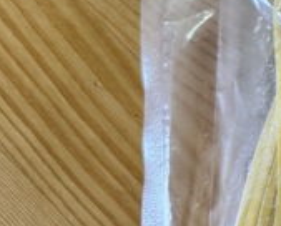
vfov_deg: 16.3
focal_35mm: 94
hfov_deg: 16.4
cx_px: 535
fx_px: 784
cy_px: 40
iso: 160
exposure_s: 1/50
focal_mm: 6.76
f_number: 1.78
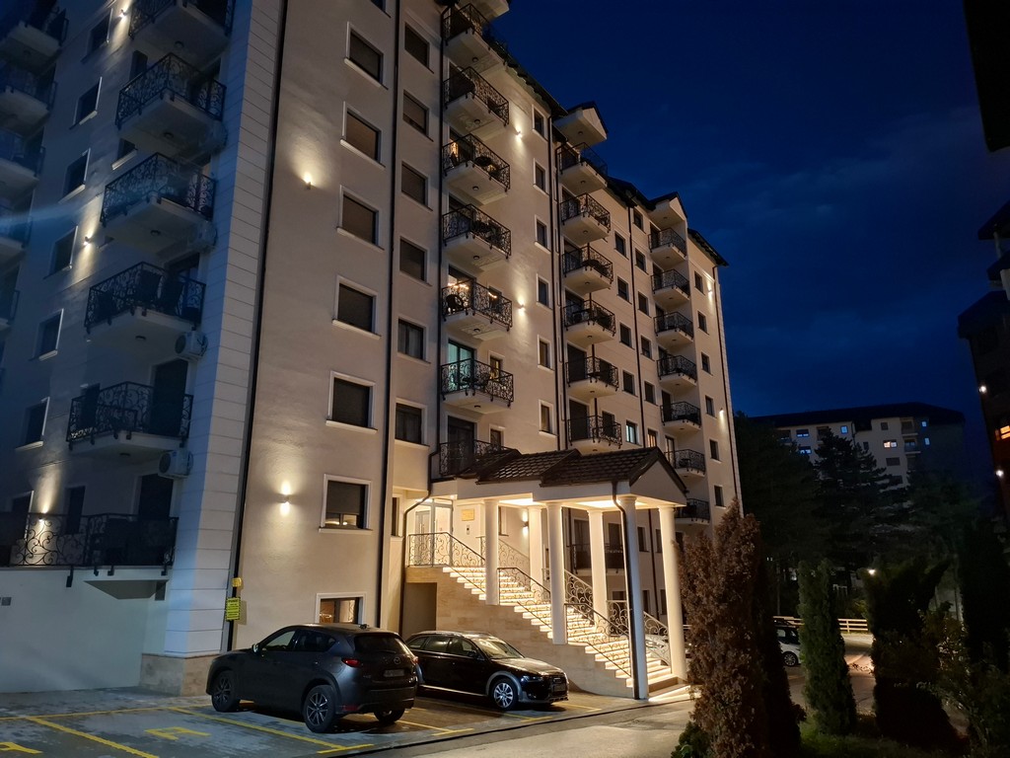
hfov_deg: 73.9
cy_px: 379
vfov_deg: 58.9
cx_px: 505
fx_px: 671
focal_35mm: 23
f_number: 1.8
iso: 800
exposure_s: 1/25
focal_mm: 5.54
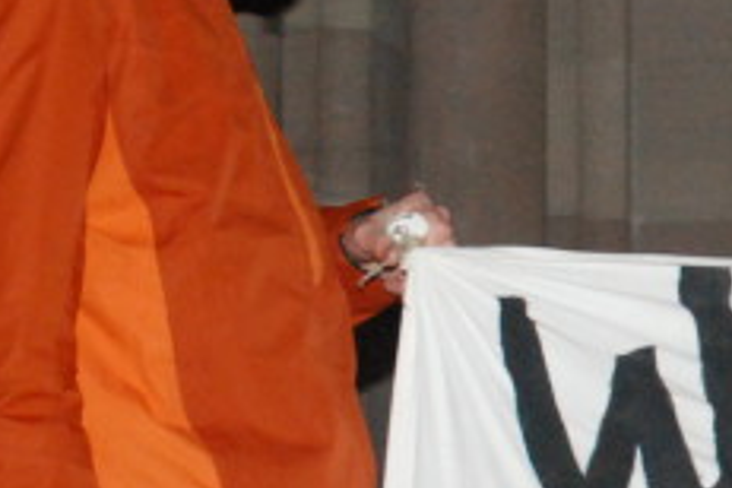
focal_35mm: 193
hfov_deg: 9.9
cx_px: 1454
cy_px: 515
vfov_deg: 7.1
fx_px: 3929
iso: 1600
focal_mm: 29
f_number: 8
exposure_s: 1/60
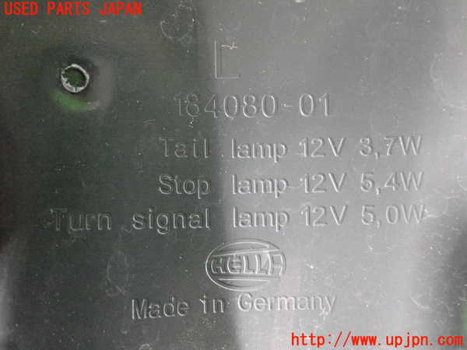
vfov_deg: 30.9
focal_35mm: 47
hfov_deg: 40.4
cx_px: 234
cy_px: 175
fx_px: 634
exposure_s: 1/125
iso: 3200
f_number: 3.1
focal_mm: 8.4
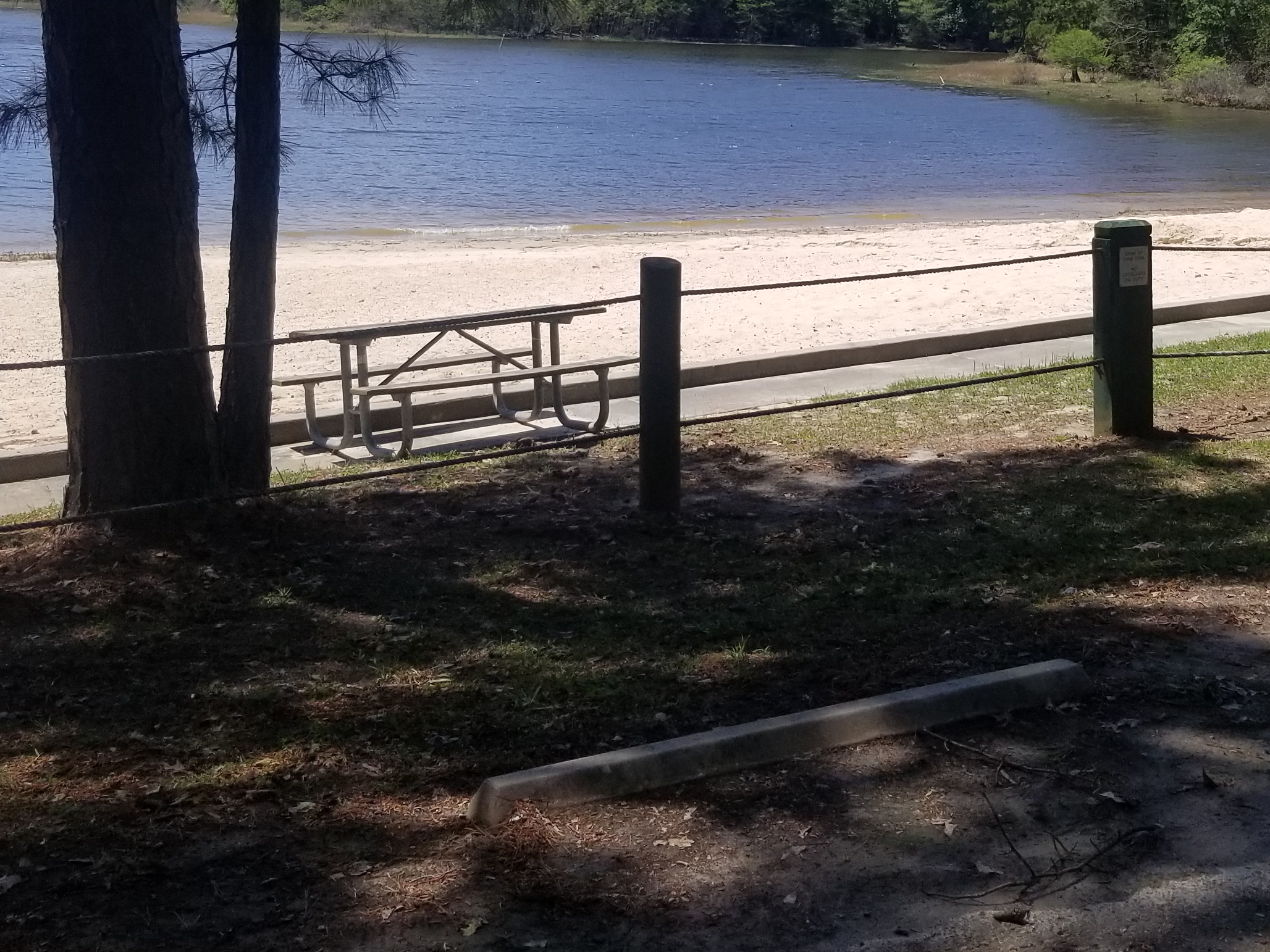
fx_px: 1871
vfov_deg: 27.8
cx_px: 804
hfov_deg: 37.2
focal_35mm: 51
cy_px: 155
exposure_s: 1/2784
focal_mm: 4.25
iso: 50
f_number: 1.7
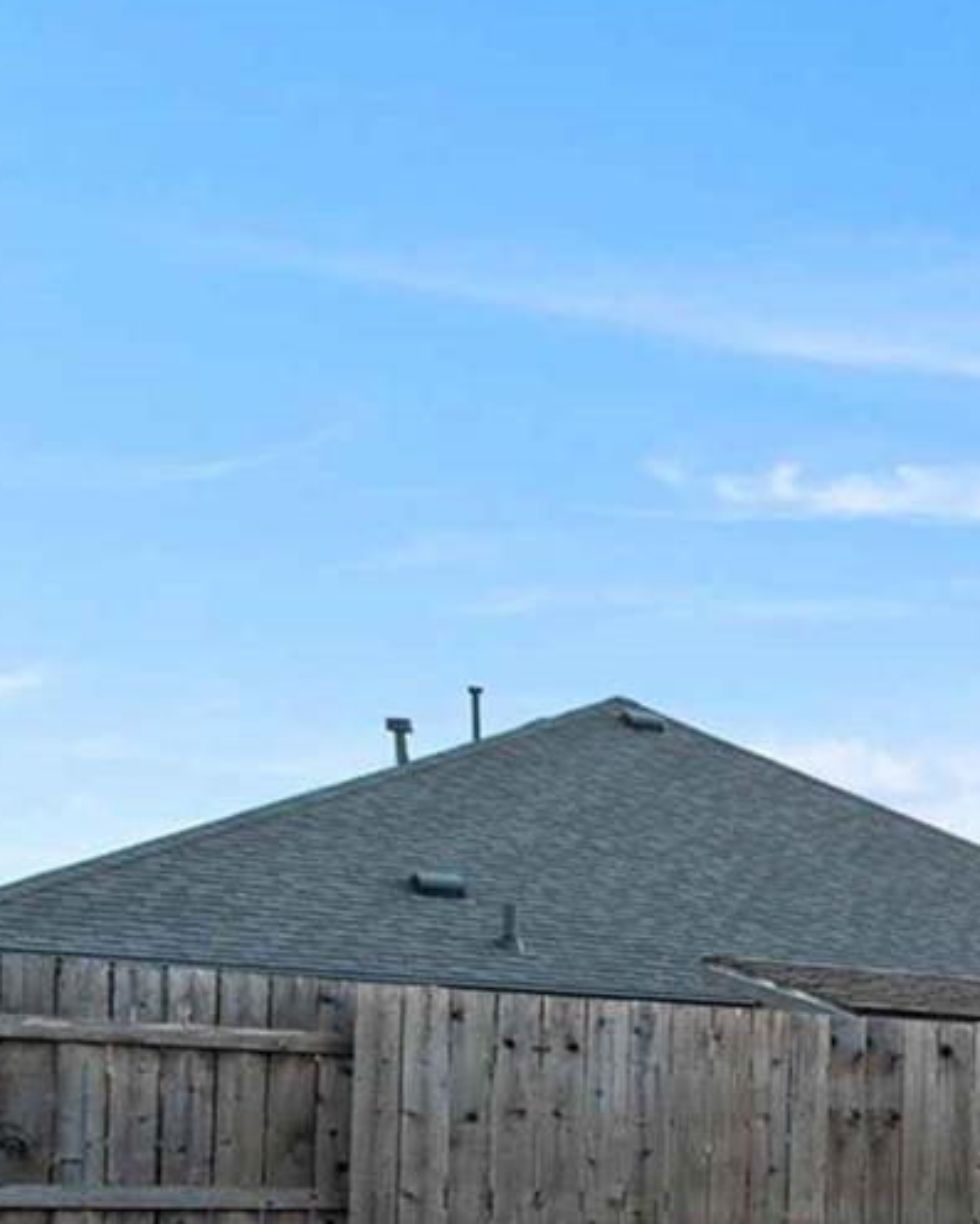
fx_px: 2247
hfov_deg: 14.5
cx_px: 2412
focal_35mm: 62
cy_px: 1218
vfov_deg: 28.6
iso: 100
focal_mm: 16
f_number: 8
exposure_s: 1/160
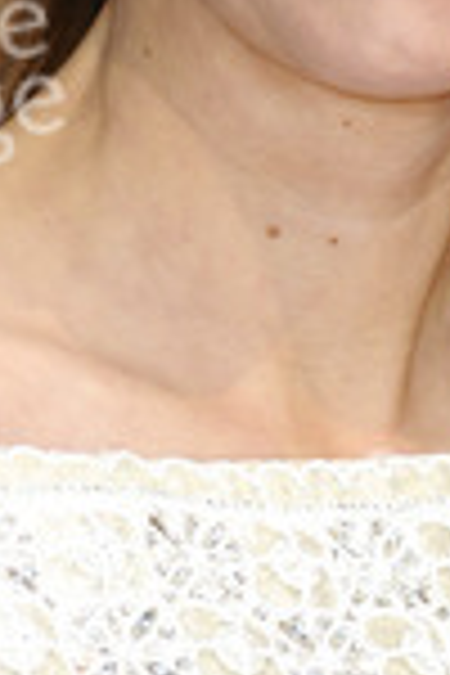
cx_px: 326
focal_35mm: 800
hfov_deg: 1.7
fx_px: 14999
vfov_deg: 2.6
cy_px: -117
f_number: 5
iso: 320
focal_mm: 200
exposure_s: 1/160
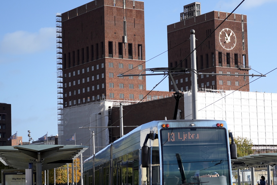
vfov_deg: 17.2
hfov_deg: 25.4
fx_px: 608
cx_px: 205
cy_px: 125
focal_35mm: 79
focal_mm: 50
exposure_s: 1/1000
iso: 100
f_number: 4
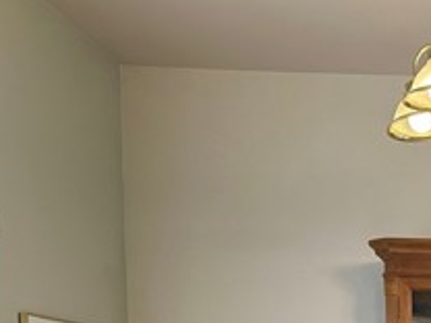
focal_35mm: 74
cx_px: 605
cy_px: 478
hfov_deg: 22.6
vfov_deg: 17.9
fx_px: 921
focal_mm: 6.86
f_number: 1.78
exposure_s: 1/60
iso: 160
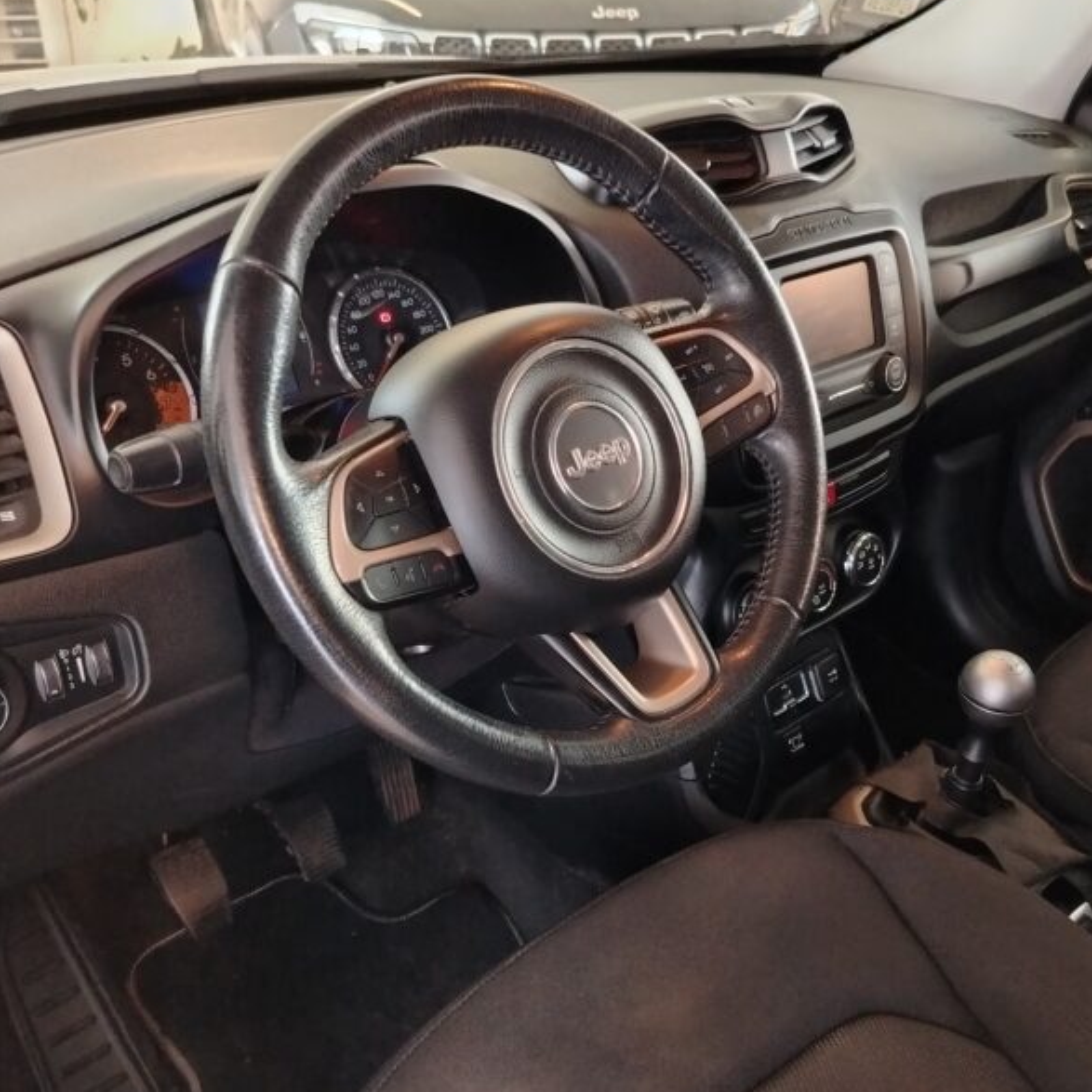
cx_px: 649
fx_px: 1321
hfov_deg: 44.7
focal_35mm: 37
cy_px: 601
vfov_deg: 44.9
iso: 1484
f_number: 1.75
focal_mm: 5.25
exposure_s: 1/25
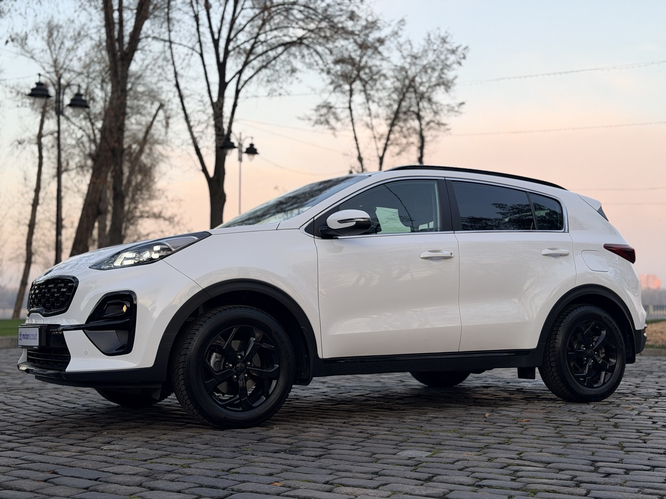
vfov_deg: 30.3
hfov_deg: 39.7
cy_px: 250
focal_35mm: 48
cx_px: 333
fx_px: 924
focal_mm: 6.76
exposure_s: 1/382
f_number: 1.78
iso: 64
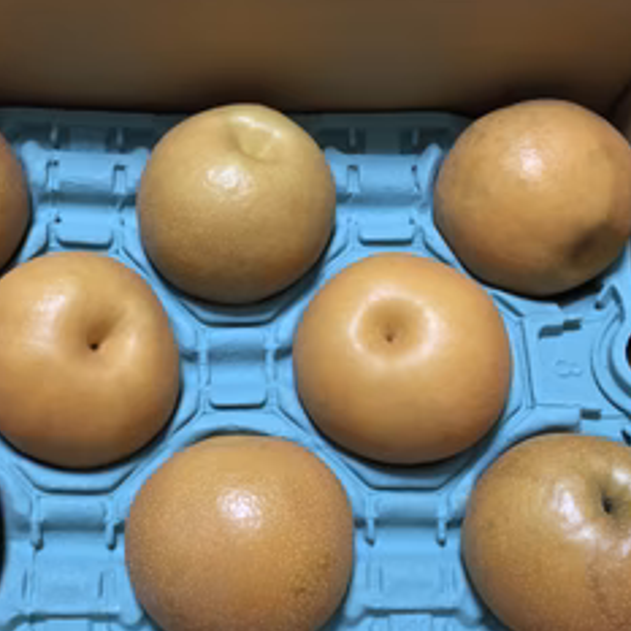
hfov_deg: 38.1
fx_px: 907
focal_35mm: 44
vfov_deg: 38.3
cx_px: 238
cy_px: 360
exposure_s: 1/30
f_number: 2.2
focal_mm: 4.15
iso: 200
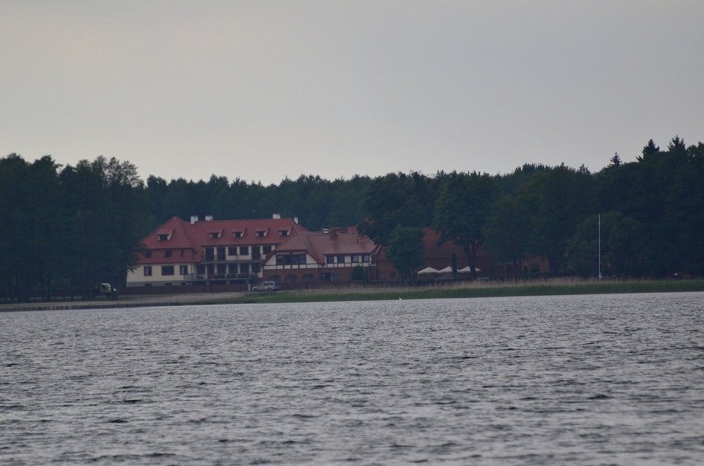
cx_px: 352
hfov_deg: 4.6
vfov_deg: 3.0
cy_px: 233
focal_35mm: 450
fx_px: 8780
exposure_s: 1/8000
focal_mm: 300
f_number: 5.6
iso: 1000
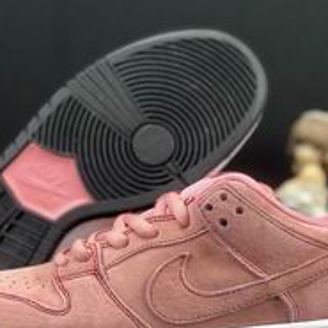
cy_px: 197
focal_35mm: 95
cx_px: 152
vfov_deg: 18.3
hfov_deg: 18.3
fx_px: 1018
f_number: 2.8
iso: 64
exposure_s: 1/30
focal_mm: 6.6
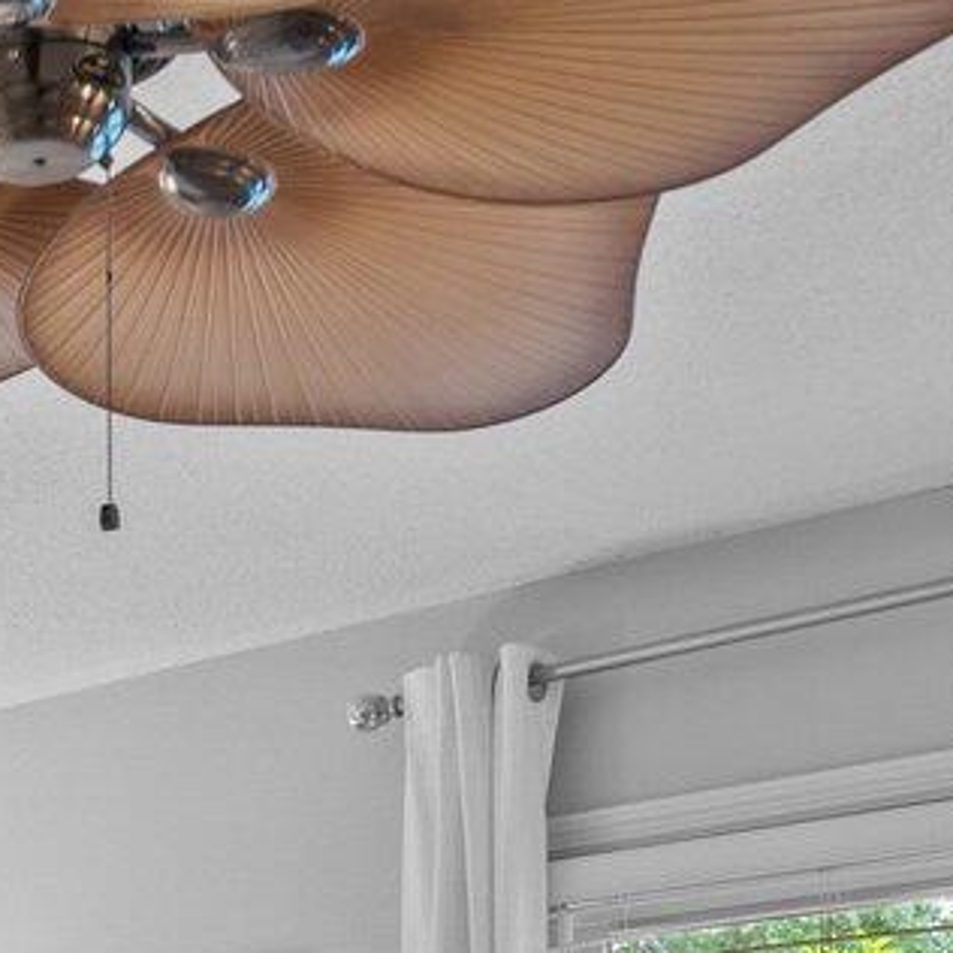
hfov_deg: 17.6
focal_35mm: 88
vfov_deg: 17.9
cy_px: 1359
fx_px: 2741
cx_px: -498
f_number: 4
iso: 500
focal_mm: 16
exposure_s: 1/1.67
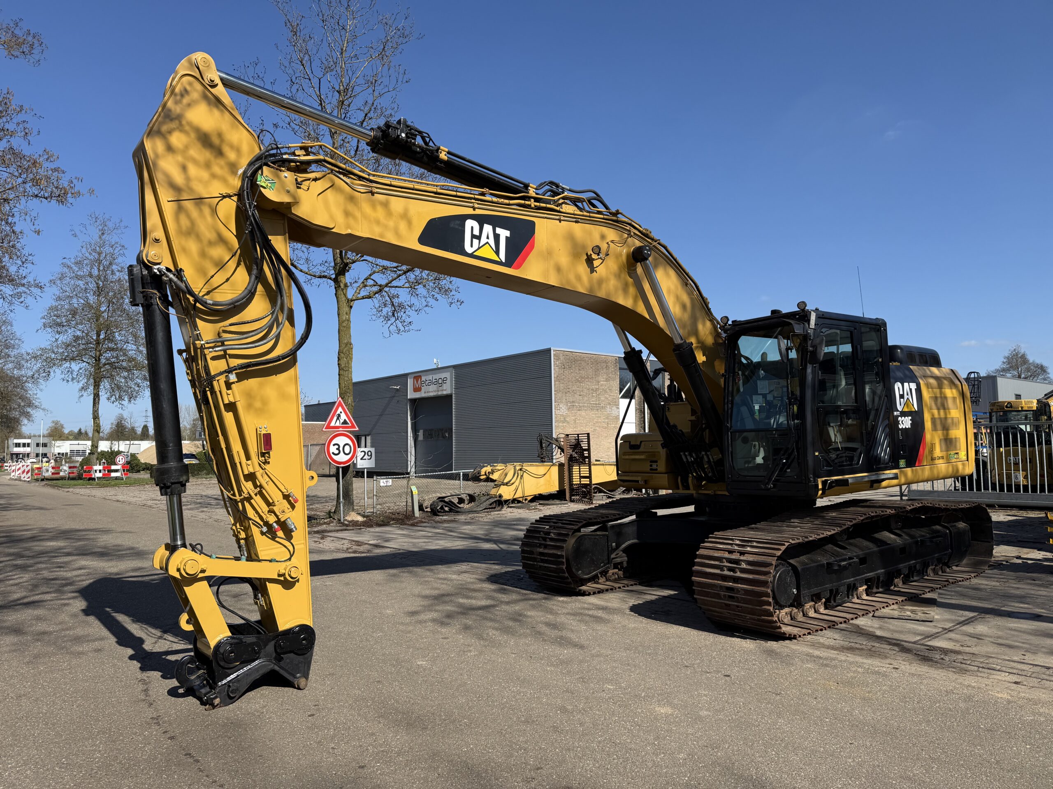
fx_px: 730
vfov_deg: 56.8
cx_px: 526
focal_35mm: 24
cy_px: 394
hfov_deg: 71.6
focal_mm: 6.76
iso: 80
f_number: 1.78
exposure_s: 1/4405
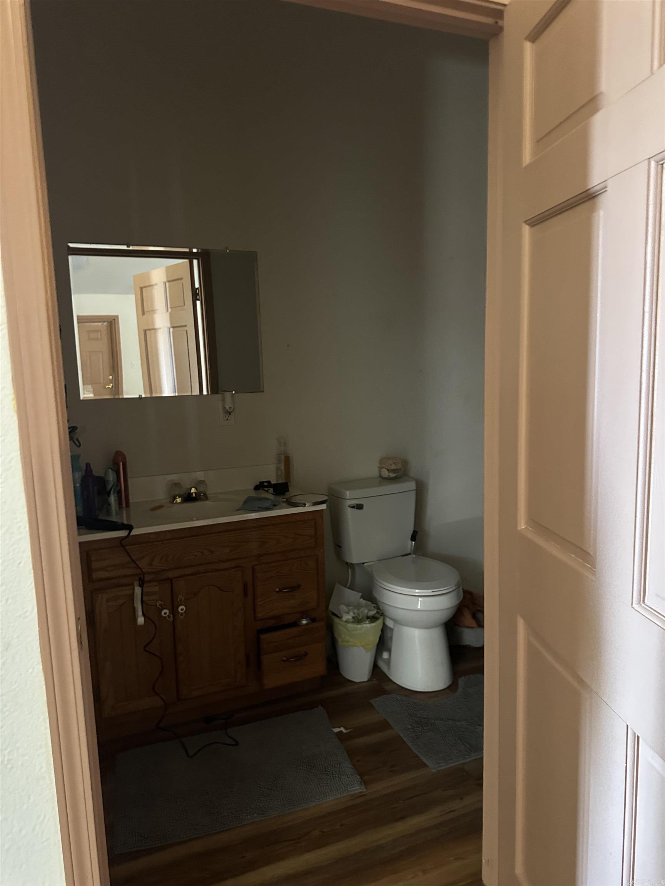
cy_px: 443
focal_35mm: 24
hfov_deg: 56.8
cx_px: 332
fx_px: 615
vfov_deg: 71.6
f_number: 1.78
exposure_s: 1/30
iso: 1000
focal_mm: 6.86
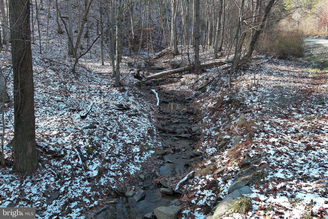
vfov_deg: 45.0
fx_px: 264
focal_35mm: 29
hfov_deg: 63.7
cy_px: 110
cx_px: 164
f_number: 2.8
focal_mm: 10.57
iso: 100
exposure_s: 1/153
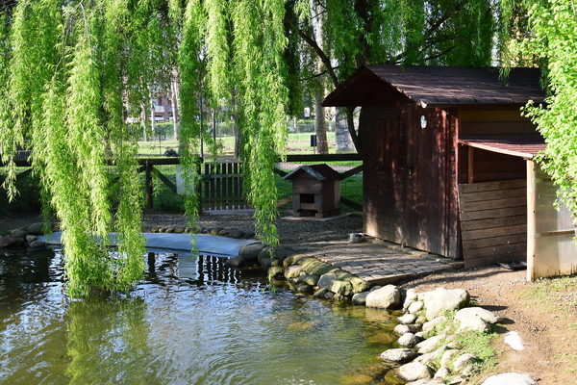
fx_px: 841
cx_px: 288
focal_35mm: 52
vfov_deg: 25.8
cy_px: 192
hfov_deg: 37.9
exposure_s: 1/160
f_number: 9
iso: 400
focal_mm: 35
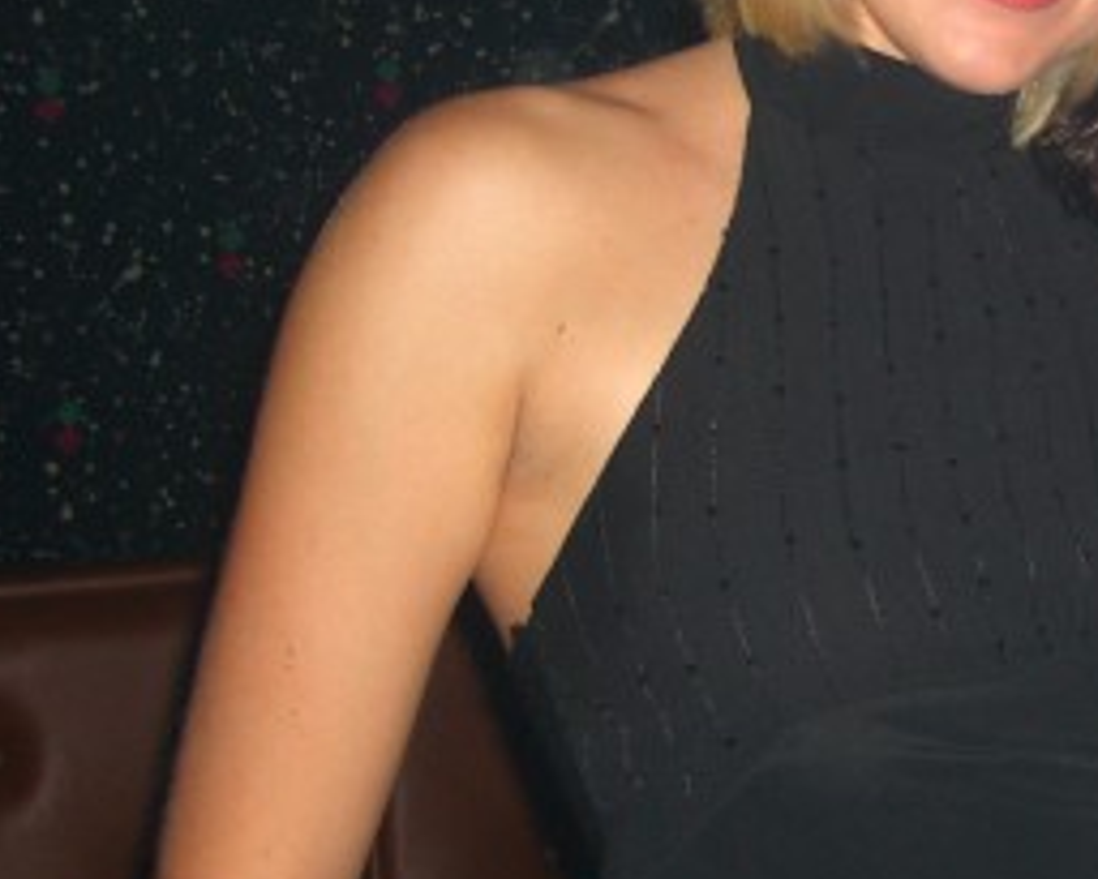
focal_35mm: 87
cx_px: 1214
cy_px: 257
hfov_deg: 20.9
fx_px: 2828
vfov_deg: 17.6
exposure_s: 1/60
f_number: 2.8
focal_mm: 7.9
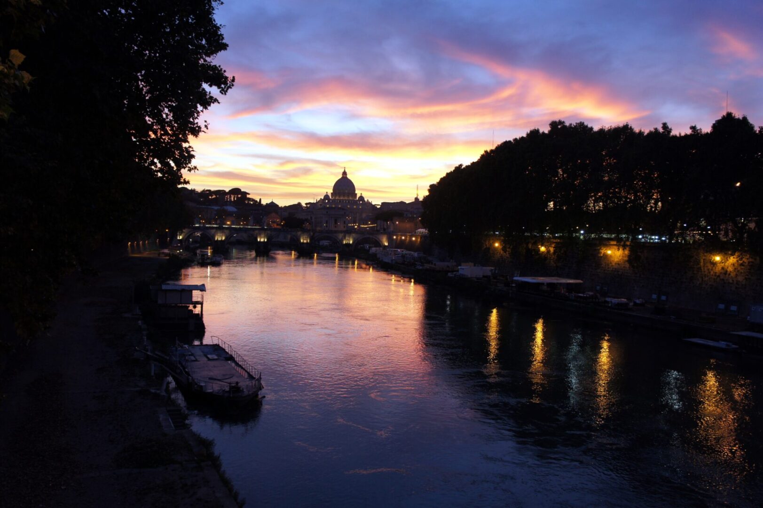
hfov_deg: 62.0
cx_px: 382
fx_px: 635
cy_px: 254
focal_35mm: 30
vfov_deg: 43.6
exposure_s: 1/30
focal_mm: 20
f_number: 4
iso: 250
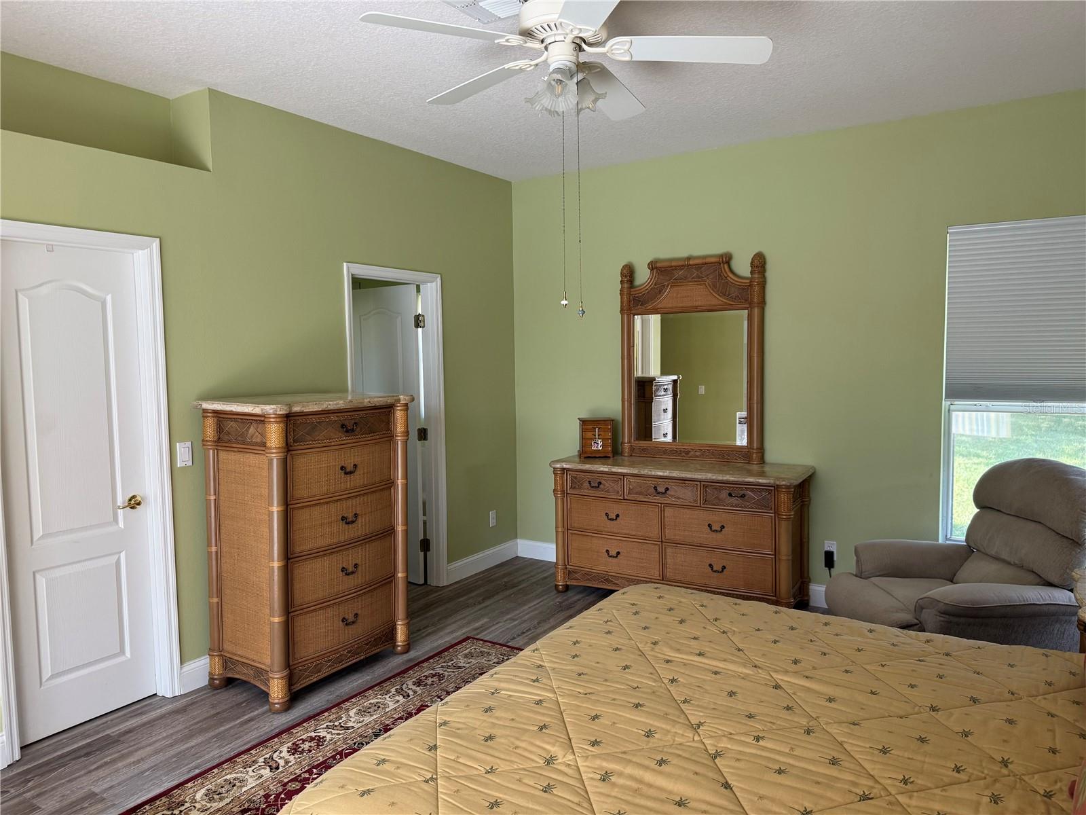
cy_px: 408
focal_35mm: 24
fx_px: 753
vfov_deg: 56.8
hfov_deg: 71.6
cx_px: 543
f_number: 1.78
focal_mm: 6.76
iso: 200
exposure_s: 1/121
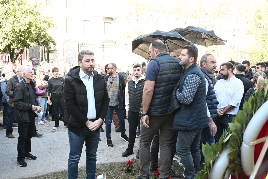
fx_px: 275
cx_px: 134
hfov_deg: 51.9
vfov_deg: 35.9
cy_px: 90
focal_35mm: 37
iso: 2000
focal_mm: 37
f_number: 5.6
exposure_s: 1/500
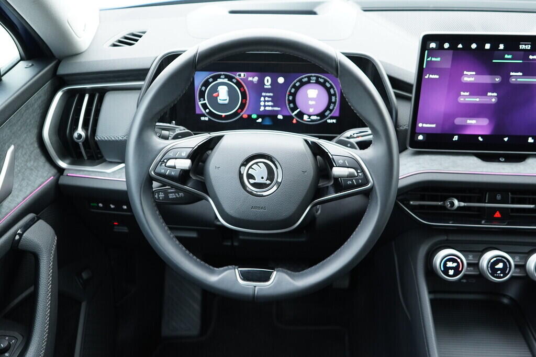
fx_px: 536
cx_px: 268
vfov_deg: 36.9
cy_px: 178
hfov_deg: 53.1
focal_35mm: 36
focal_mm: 24
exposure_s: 1/40
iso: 640
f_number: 2.8
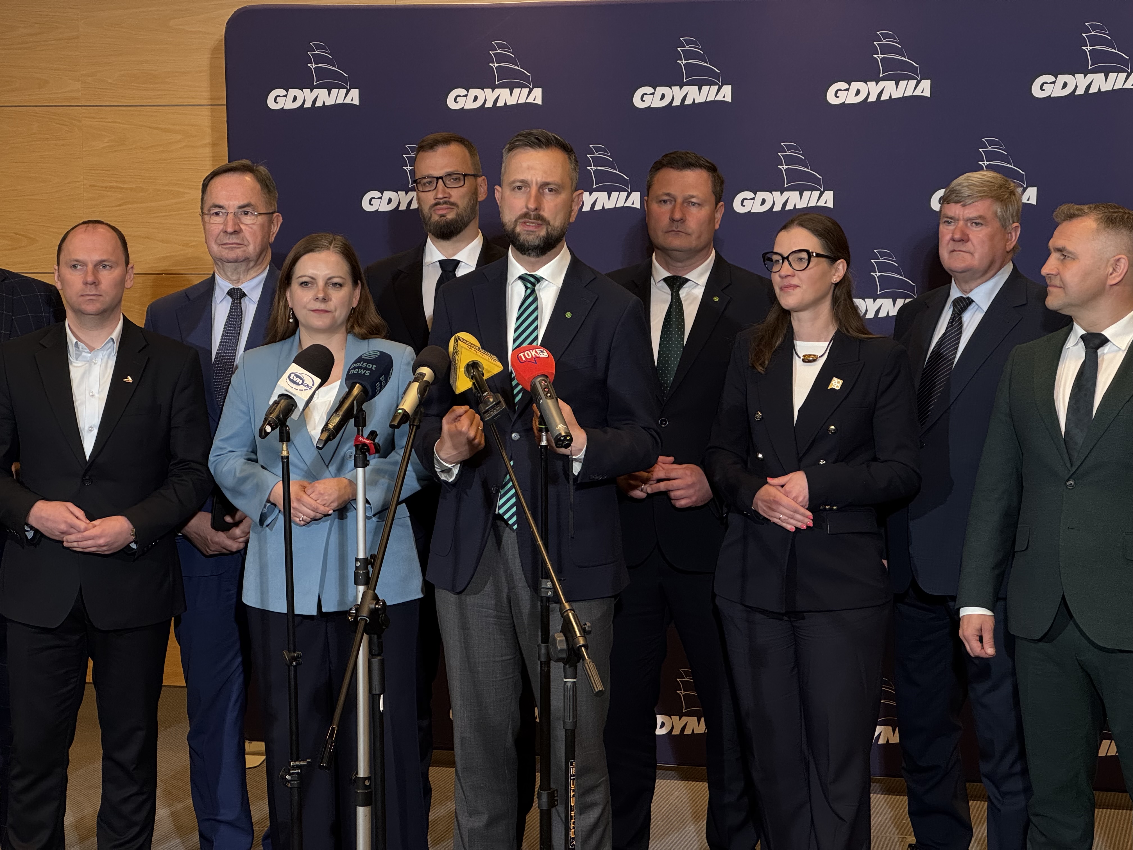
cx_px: 566
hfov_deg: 25.3
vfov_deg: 19.1
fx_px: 2520
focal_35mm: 77
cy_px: 425
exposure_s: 1/50
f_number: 2.8
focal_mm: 9
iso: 200
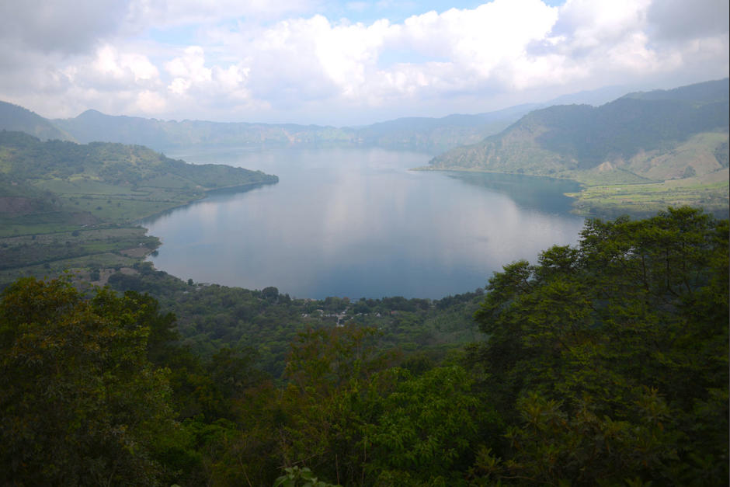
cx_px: 365
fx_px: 487
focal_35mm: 24
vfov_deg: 53.2
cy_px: 244
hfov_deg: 73.7
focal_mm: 24
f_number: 4.5
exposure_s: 1/400
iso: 50
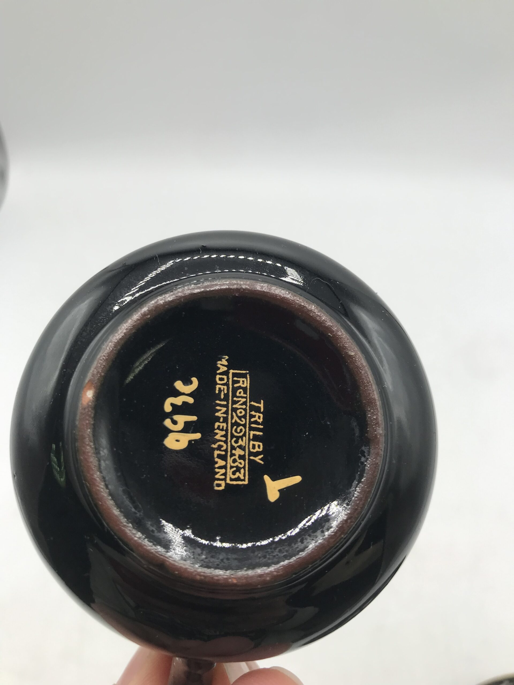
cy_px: 342
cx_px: 257
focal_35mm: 28
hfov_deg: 49.7
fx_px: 554
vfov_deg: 63.4
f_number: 1.8
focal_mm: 3.99
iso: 20
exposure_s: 1/523
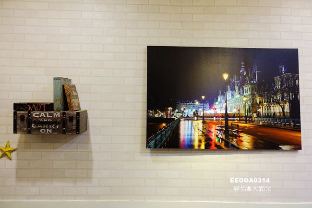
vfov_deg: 53.1
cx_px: 156
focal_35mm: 24
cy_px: 104
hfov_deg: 73.8
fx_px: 208
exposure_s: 1/30
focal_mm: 8.8
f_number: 1.8
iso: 160
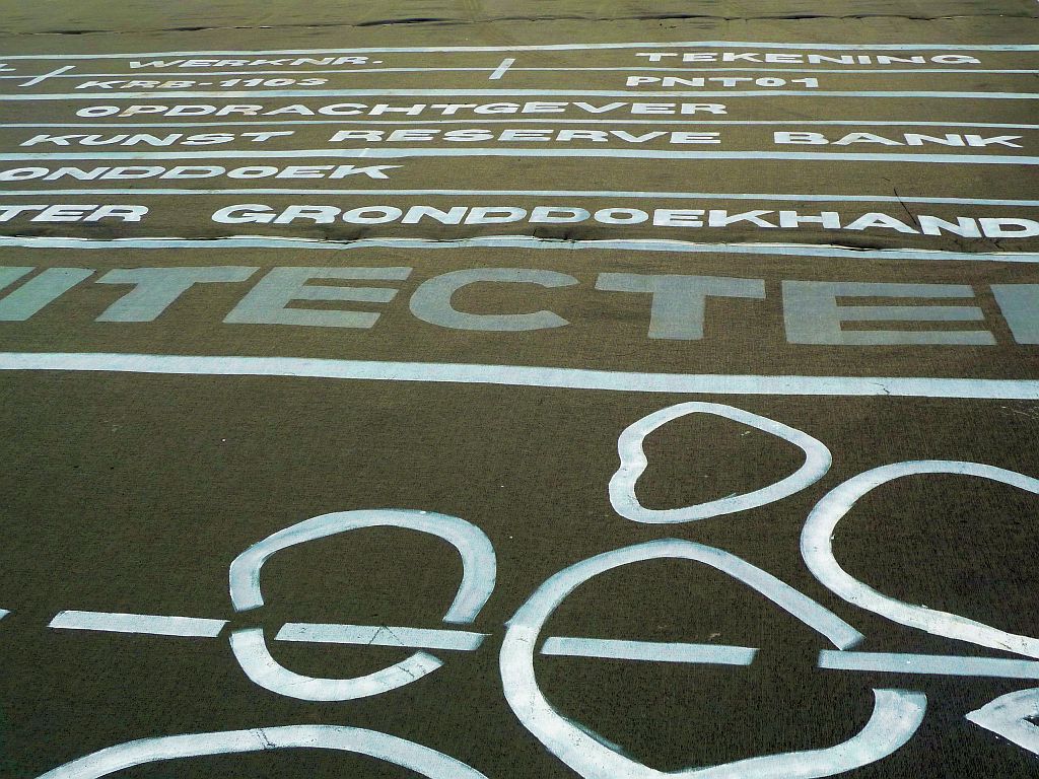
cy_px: 390
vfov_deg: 32.9
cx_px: 520
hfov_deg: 42.9
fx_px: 1321
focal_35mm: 44
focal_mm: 7.3
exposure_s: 1/160
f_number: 4
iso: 80
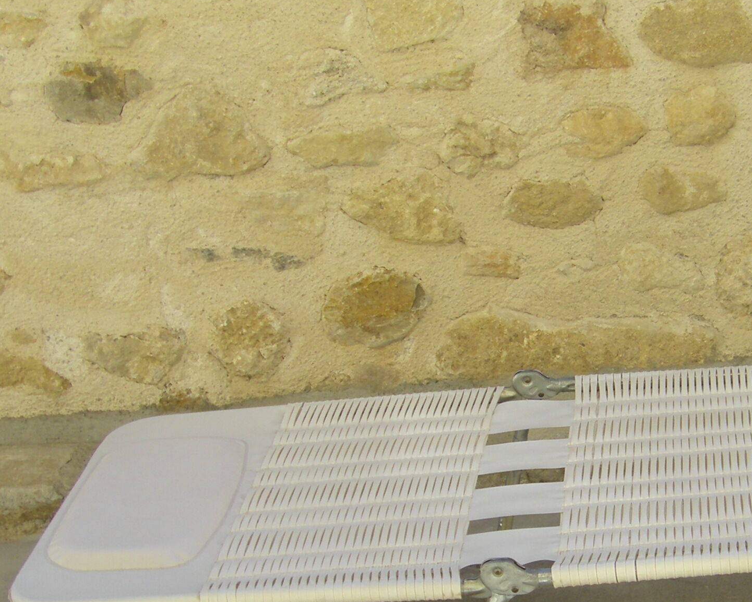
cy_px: 441
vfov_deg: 18.2
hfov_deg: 22.3
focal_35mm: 84
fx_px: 1870
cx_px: 642
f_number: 7
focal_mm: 6.3
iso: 64
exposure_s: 1/125
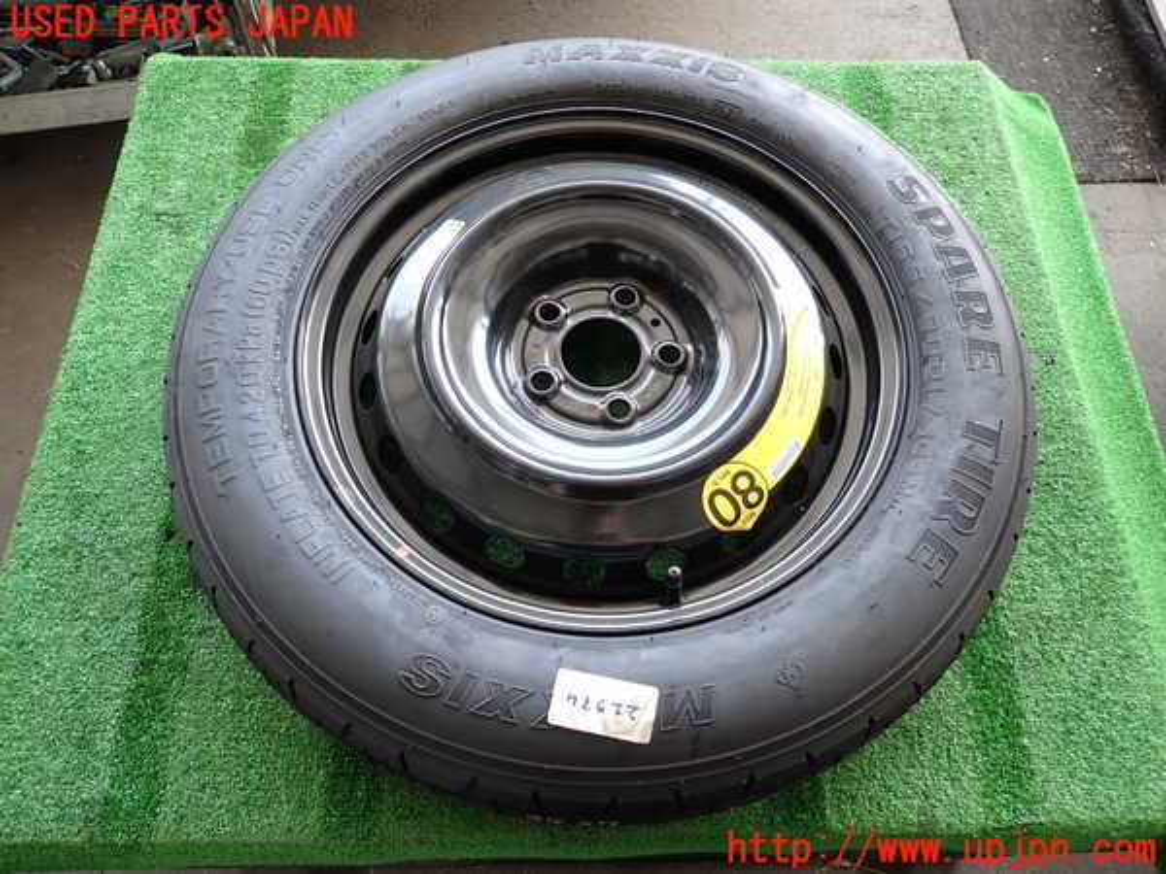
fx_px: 842
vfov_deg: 54.9
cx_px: 583
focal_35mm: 25
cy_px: 437
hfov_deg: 69.4
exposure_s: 1/60
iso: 100
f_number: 2
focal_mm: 4.5
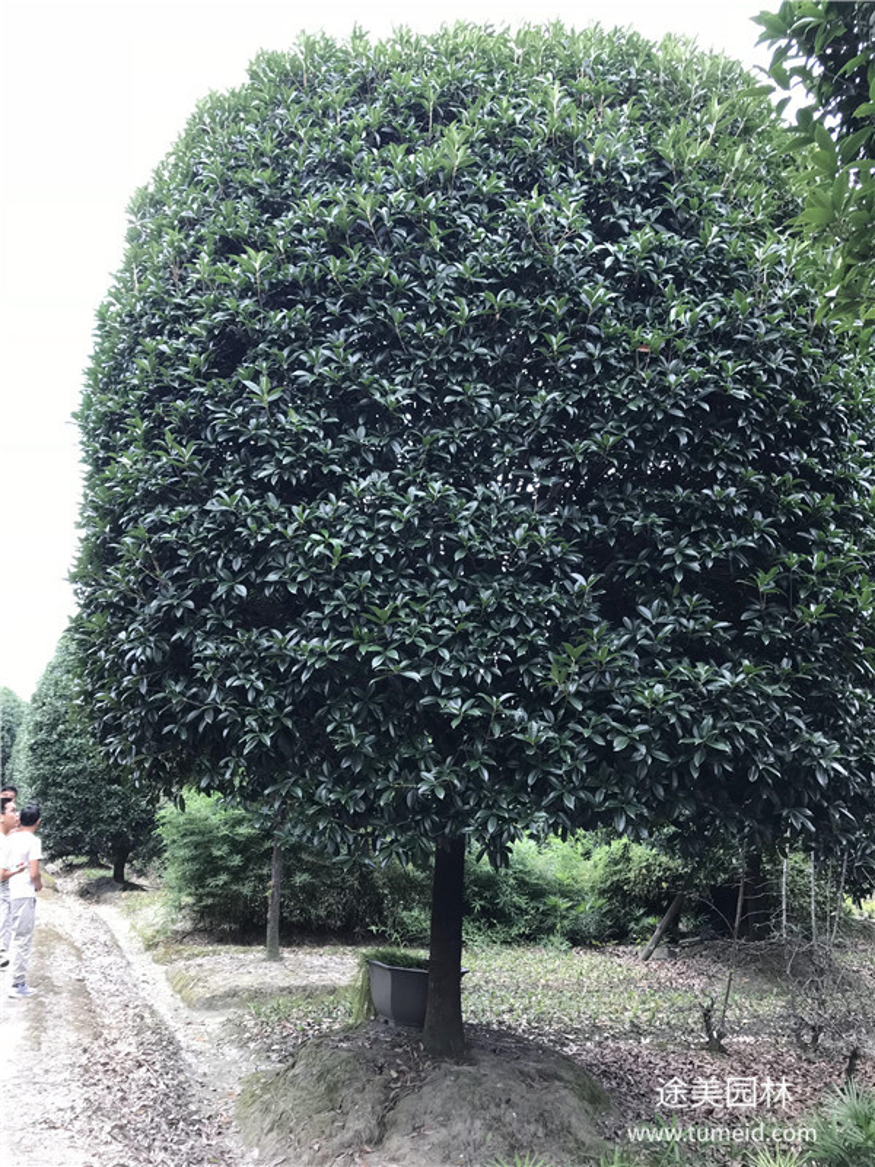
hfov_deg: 49.7
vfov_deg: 63.4
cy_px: 584
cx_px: 438
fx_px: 944
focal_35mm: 28
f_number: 1.8
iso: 25
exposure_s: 1/100
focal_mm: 3.99
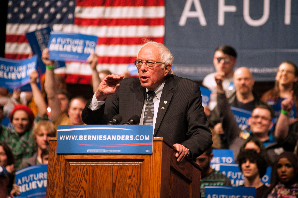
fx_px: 1654
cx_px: 149
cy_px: 99
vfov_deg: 6.9
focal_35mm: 200
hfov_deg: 10.3
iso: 1600
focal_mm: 200
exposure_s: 1/320
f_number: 3.5
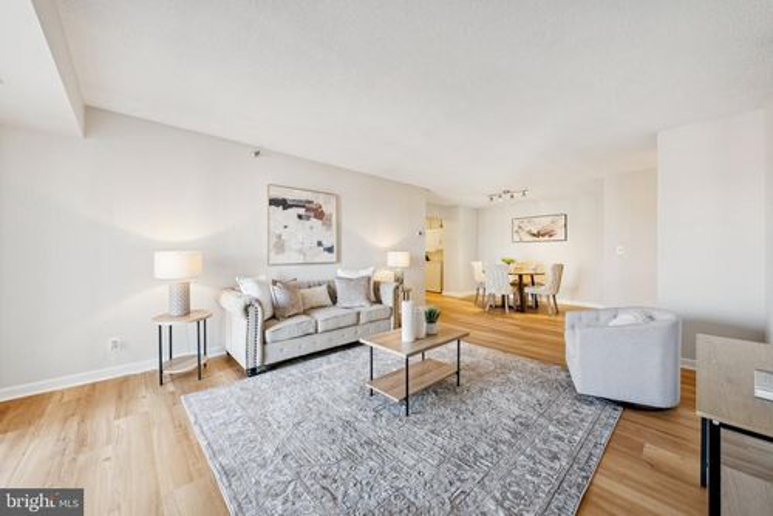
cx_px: 386
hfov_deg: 108.3
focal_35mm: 13
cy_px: 258
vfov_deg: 85.5
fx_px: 279
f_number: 7.1
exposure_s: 1/25
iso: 640
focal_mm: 13
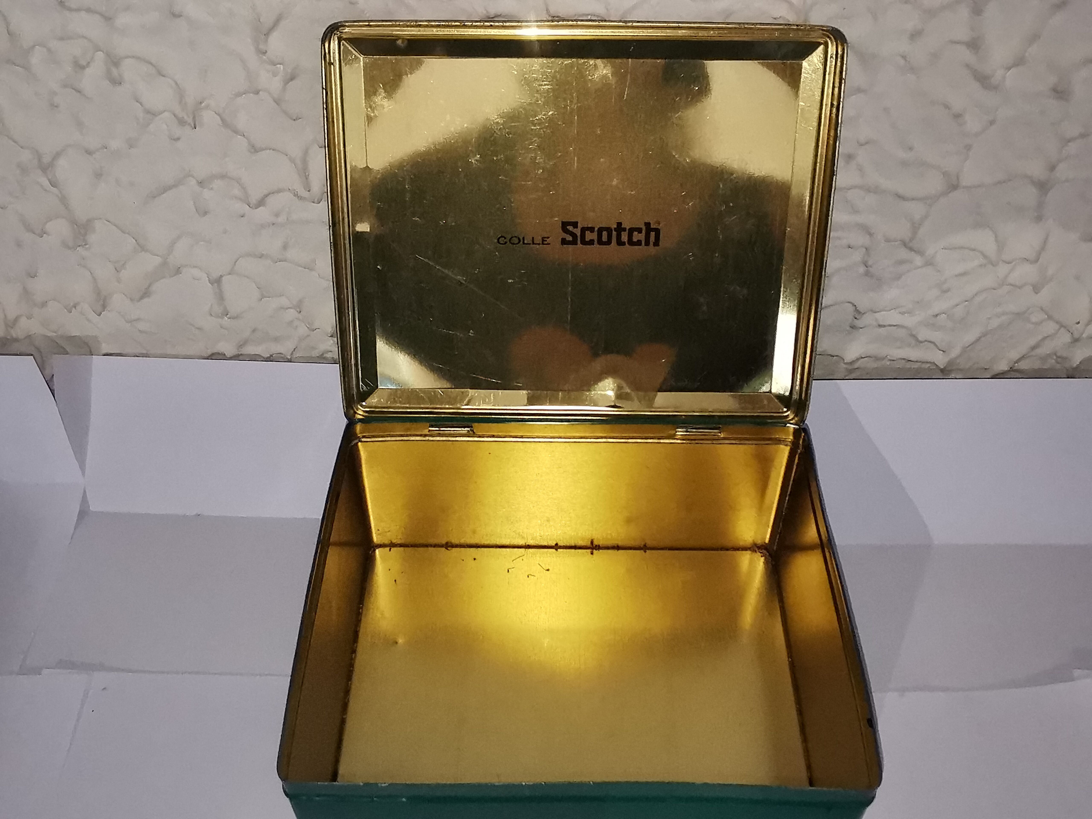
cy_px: 410
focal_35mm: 34
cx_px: 546
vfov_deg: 41.8
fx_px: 1073
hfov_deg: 54.0
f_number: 2.2
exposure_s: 1/33.3
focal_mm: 2.35
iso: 320
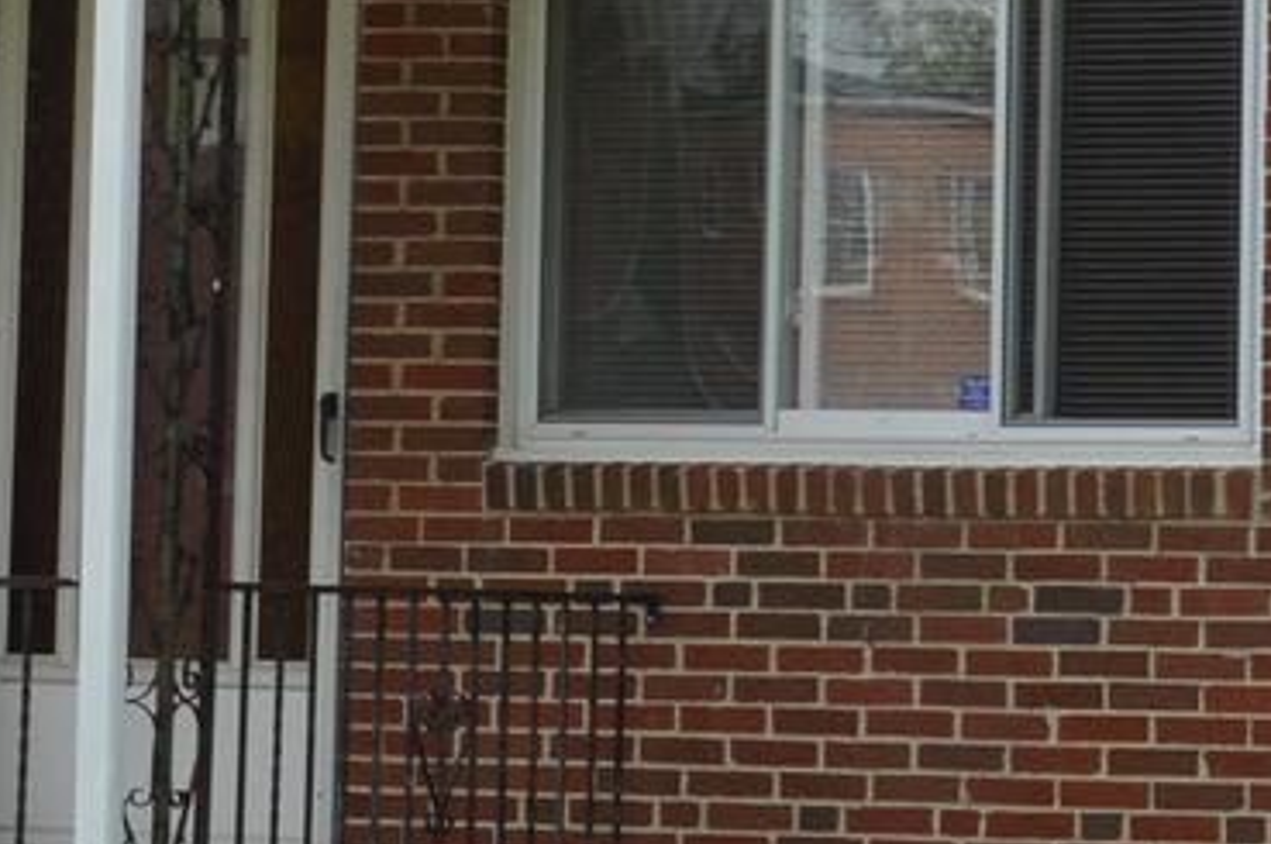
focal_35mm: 200
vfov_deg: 6.8
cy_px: -98
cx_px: 1088
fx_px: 7052
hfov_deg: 10.3
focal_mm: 24
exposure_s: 1/200
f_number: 7.1
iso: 100
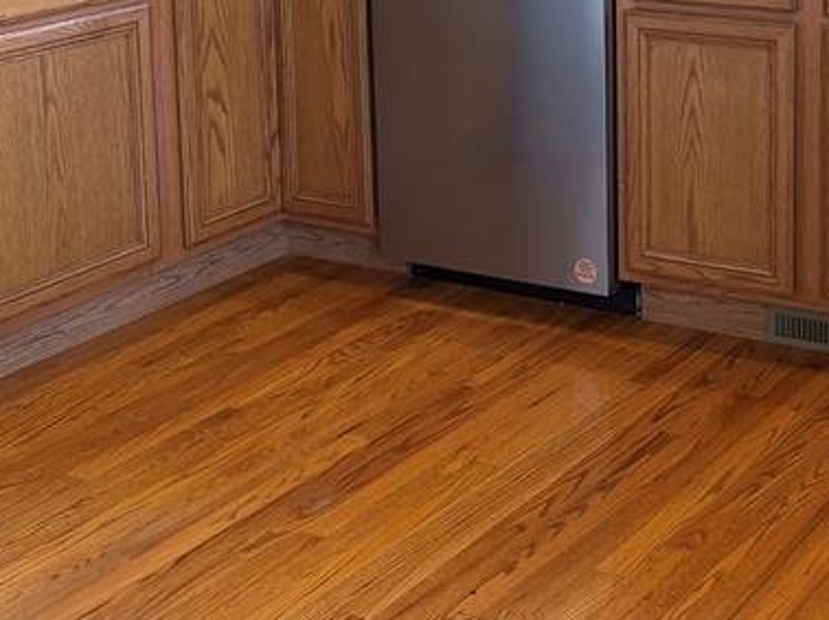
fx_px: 1556
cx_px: 1020
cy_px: -183
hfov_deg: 26.3
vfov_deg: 20.6
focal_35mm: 65
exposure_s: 1/120
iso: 200
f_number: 1.78
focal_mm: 6.76
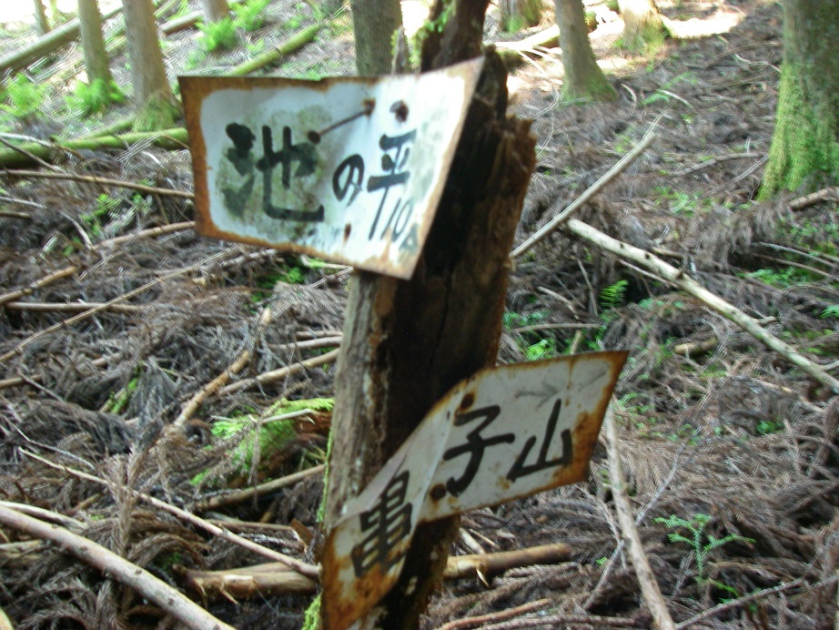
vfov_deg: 37.7
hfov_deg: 49.0
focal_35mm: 38
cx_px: 420
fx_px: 921
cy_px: 315
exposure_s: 1/4
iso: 200
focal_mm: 6.3
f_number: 3.3
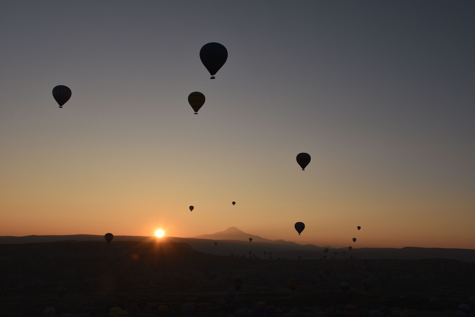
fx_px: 515
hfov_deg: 49.6
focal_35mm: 39
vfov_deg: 34.2
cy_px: 158
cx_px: 238
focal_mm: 26
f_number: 9
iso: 200
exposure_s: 1/320
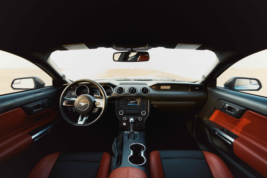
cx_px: 134
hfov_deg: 96.7
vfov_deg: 73.8
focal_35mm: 16
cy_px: 89
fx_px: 119
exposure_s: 1/100
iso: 100
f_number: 2.8
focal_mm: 16
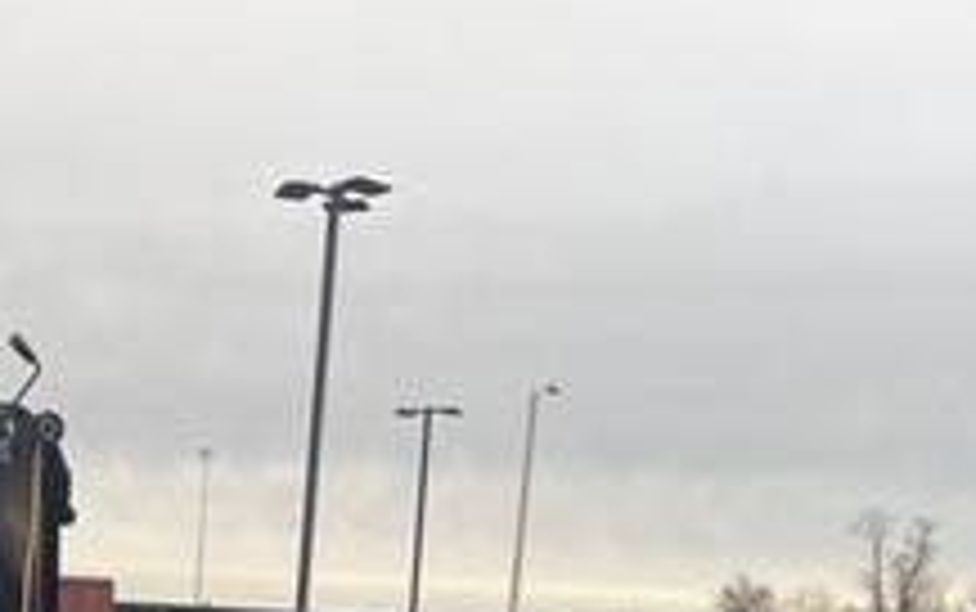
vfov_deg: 18.9
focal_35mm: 64
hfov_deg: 29.6
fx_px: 1704
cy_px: 796
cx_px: -22
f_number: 1.6
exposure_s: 1/202
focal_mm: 4.2
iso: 32
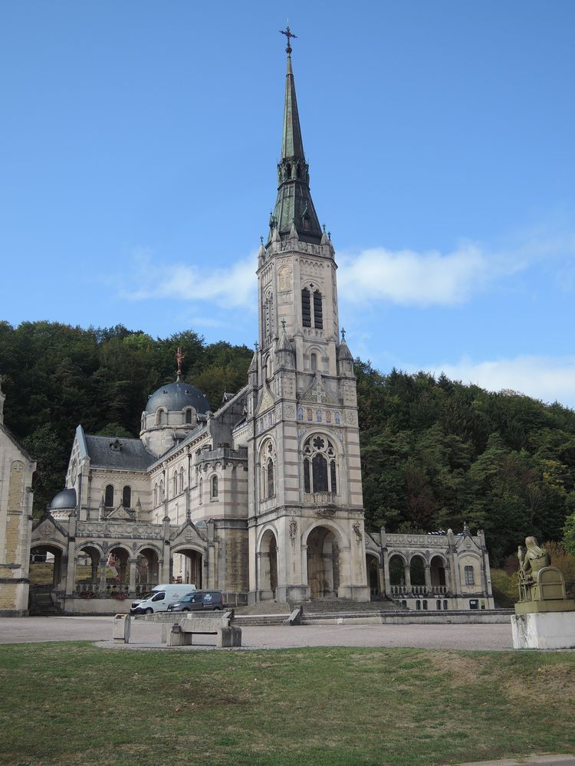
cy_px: 383
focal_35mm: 35
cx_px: 288
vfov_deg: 52.6
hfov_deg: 40.7
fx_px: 775
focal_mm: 7.5
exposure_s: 1/100
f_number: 3.5
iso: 80
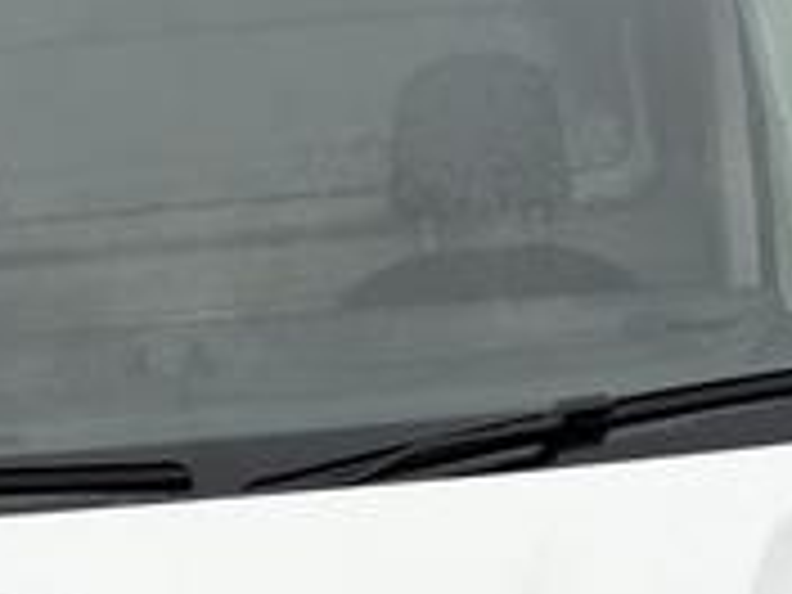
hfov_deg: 14.9
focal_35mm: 132
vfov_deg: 10.8
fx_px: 3020
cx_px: 306
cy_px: 918
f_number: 1.6
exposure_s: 1/365
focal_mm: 5.96
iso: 50
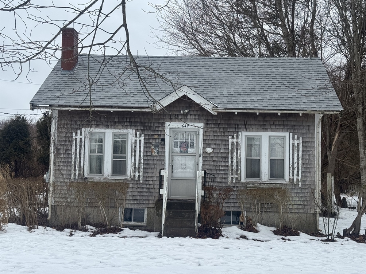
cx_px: 186
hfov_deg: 38.9
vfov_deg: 29.7
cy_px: 136
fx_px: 518
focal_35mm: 49
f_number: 1.78
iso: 64
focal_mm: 6.76
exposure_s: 1/1114
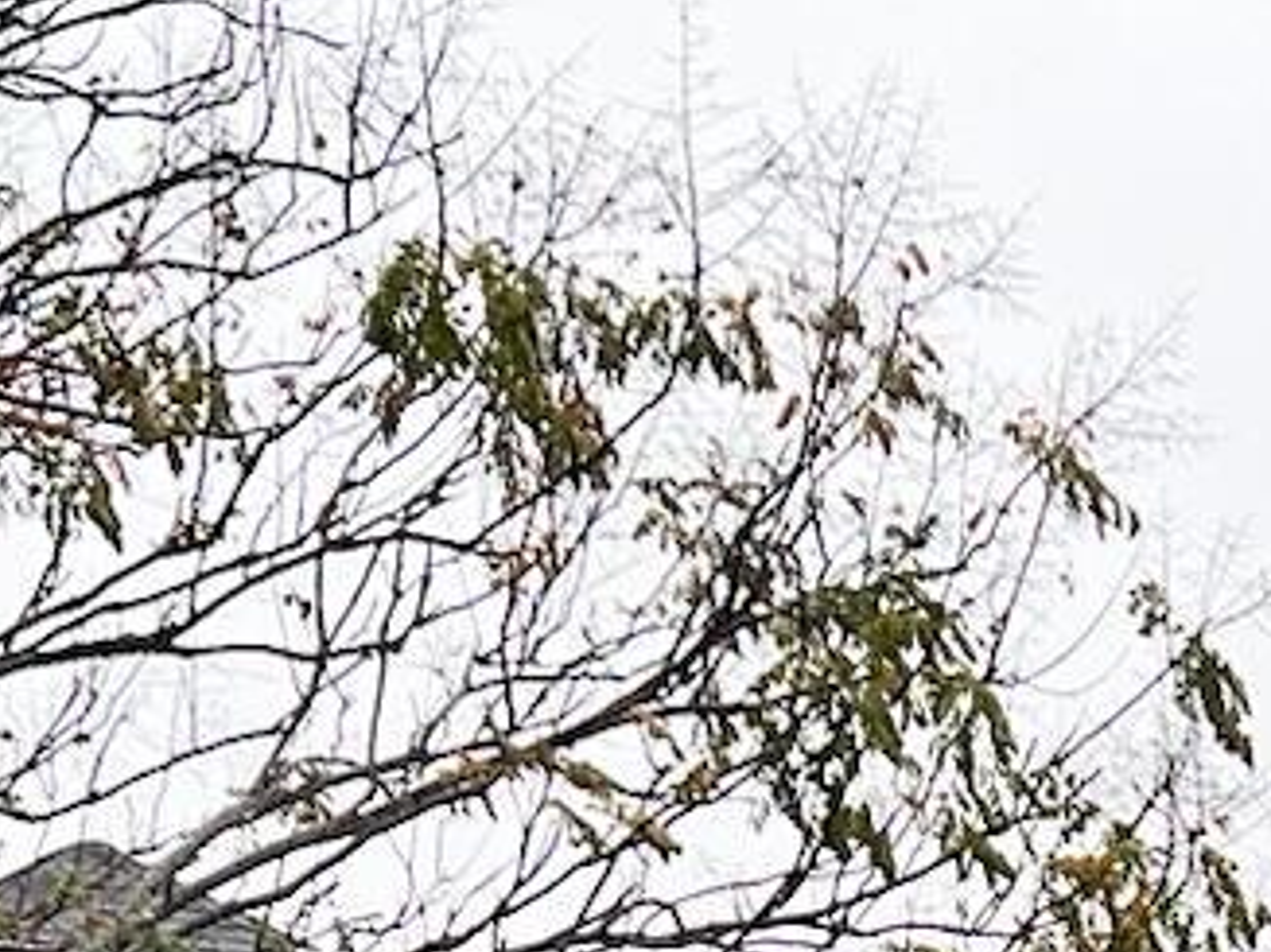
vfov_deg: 8.2
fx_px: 5983
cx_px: 1912
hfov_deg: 11.6
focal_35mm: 163
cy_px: 2471
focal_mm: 5.7
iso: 40
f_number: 1.5
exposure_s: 1/233
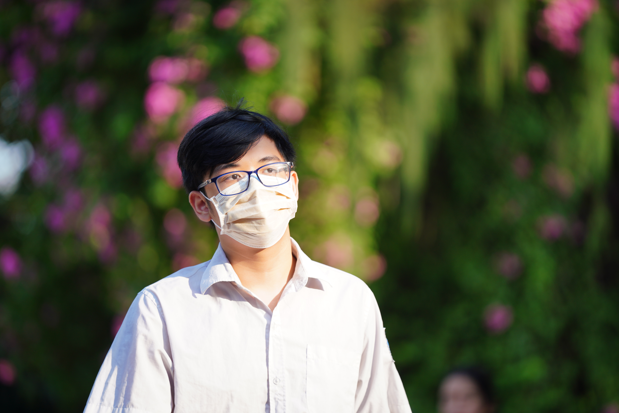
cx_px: 310
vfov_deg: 6.9
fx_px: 3439
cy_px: 206
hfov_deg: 10.3
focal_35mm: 200
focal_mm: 200
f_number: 2.8
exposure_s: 1/500
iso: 200
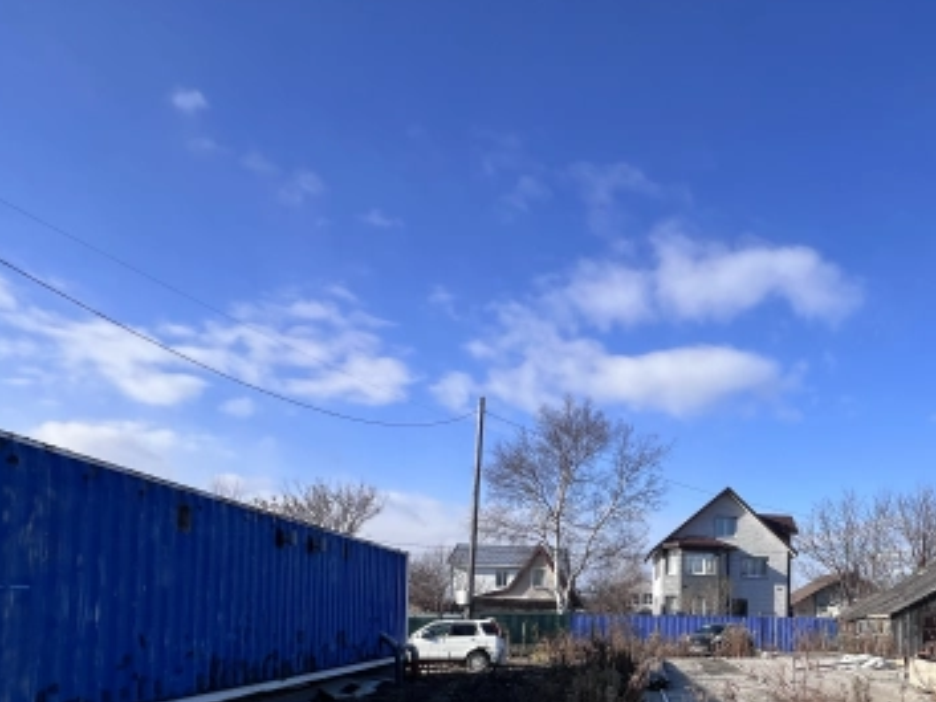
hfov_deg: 66.2
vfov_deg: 53.3
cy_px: 601
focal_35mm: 23
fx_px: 622
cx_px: 766
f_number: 1.8
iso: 32
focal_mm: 1.57
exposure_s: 1/1206
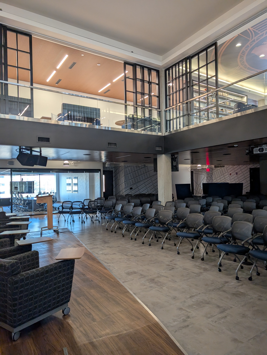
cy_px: 178
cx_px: 134
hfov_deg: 56.9
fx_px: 246
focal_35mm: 24
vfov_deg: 71.5
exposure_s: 1/120
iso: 285
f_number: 1.68
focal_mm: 6.9
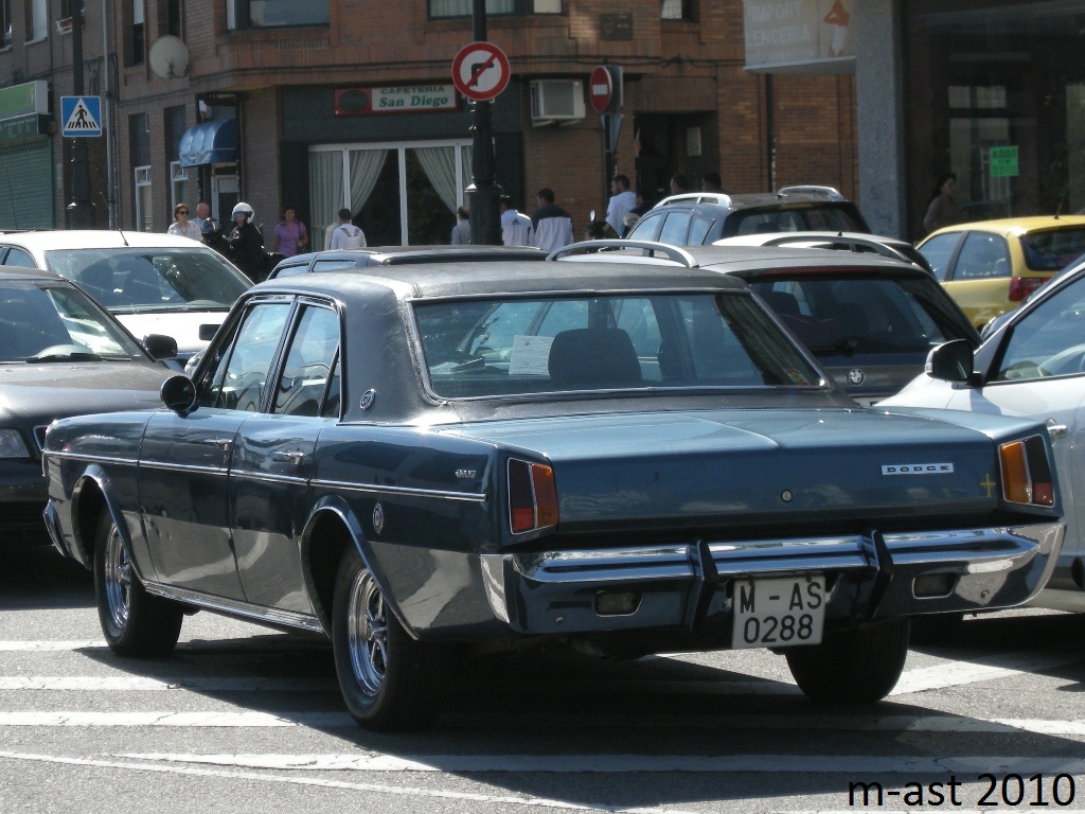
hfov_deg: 17.1
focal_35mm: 115
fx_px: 3605
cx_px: 542
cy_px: 407
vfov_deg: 12.9
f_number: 5.1
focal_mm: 24.5
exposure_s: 1/286
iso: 64
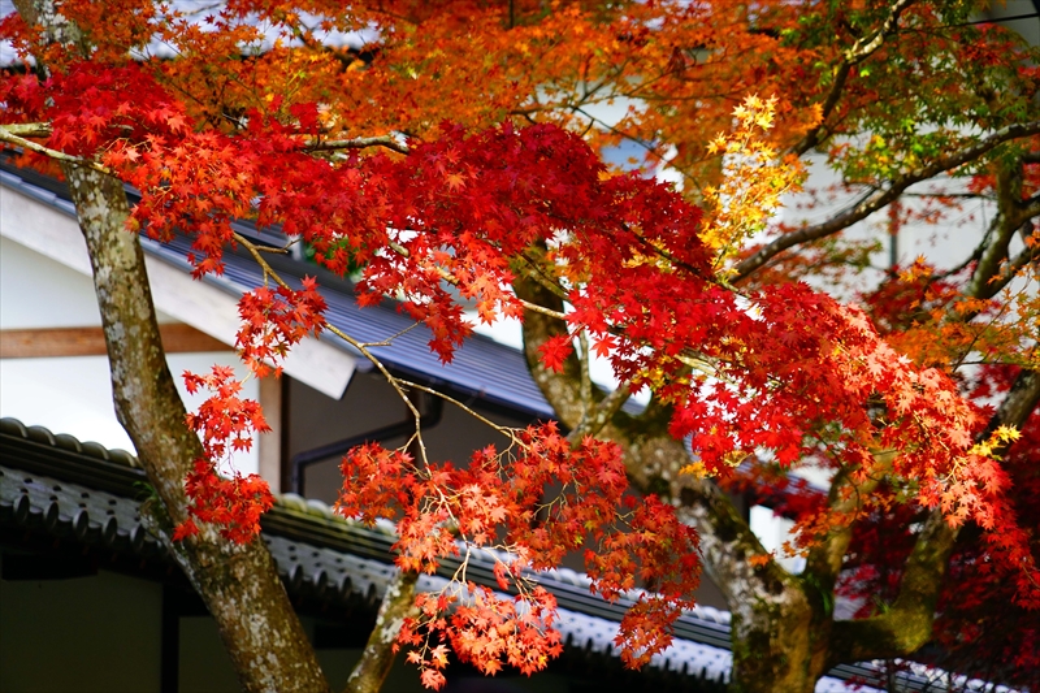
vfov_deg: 5.7
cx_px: 520
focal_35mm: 240
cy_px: 346
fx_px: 6931
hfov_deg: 8.6
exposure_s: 1/250
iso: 500
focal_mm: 240
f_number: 6.3
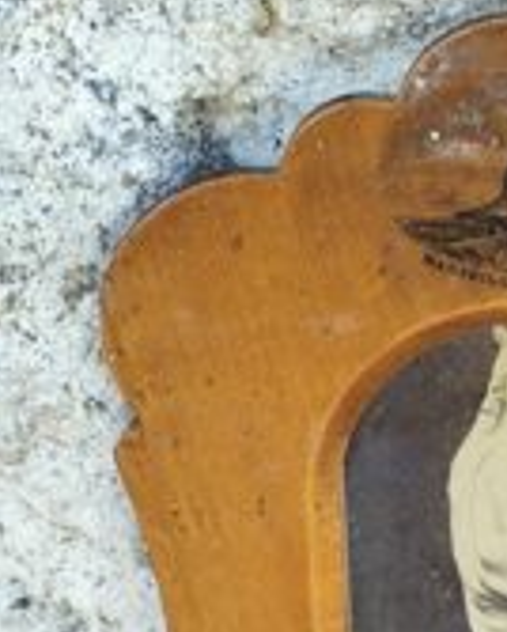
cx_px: 564
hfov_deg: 7.1
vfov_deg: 8.8
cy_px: 613
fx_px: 4063
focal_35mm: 217
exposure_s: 1/100
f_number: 1.65
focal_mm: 6.19
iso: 50
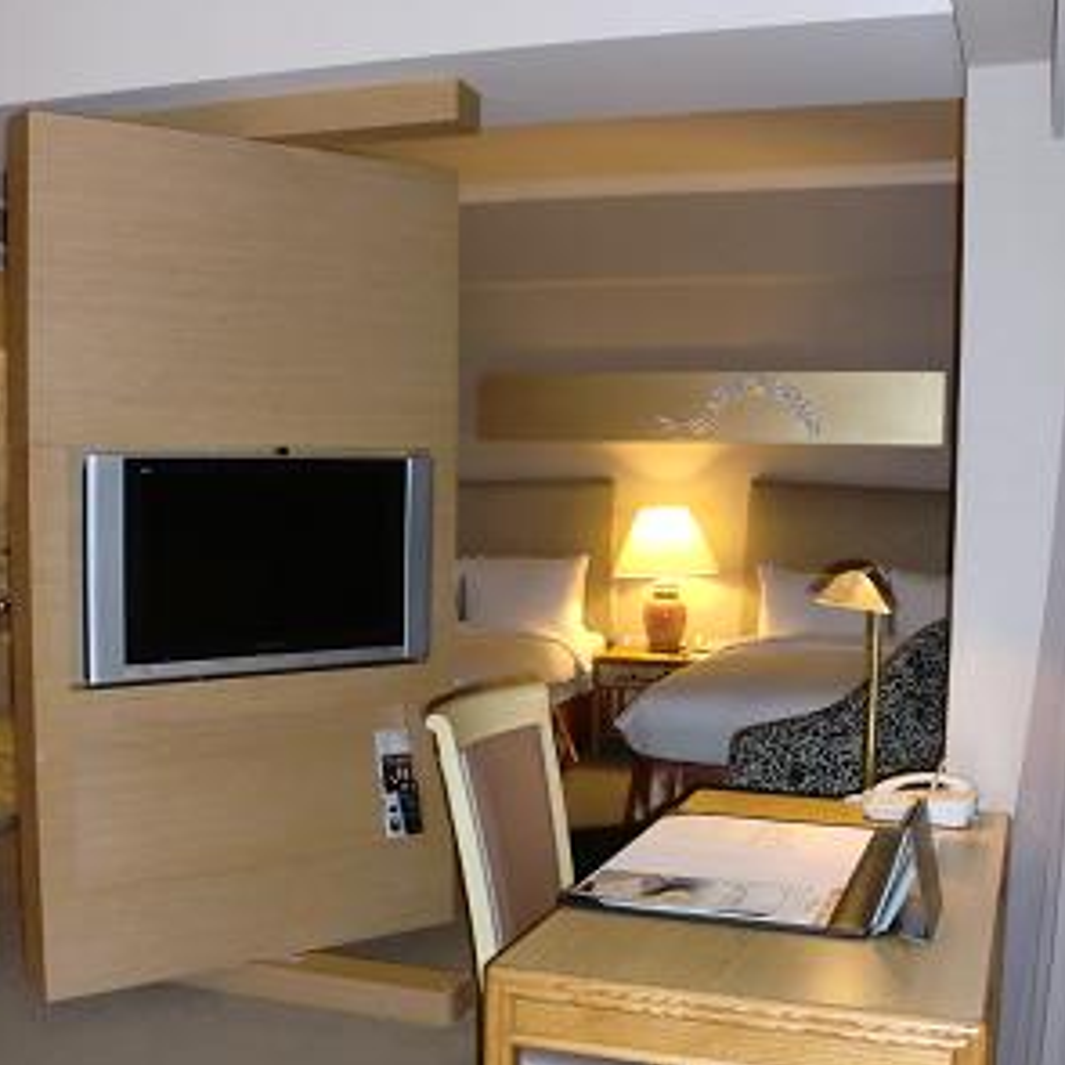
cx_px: 538
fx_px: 1462
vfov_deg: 39.8
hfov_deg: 40.0
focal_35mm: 42
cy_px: 646
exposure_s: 1/60
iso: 400
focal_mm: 6.3
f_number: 3.1
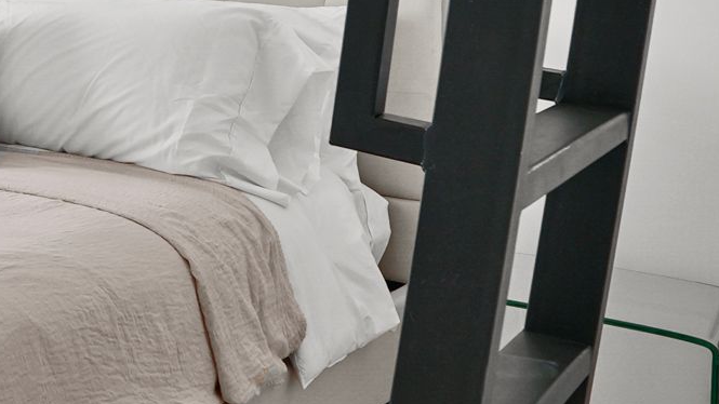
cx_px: -409
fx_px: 1201
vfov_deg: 18.1
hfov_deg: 24.4
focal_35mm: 63
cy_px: -90
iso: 250
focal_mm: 16
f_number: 9
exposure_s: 1/13
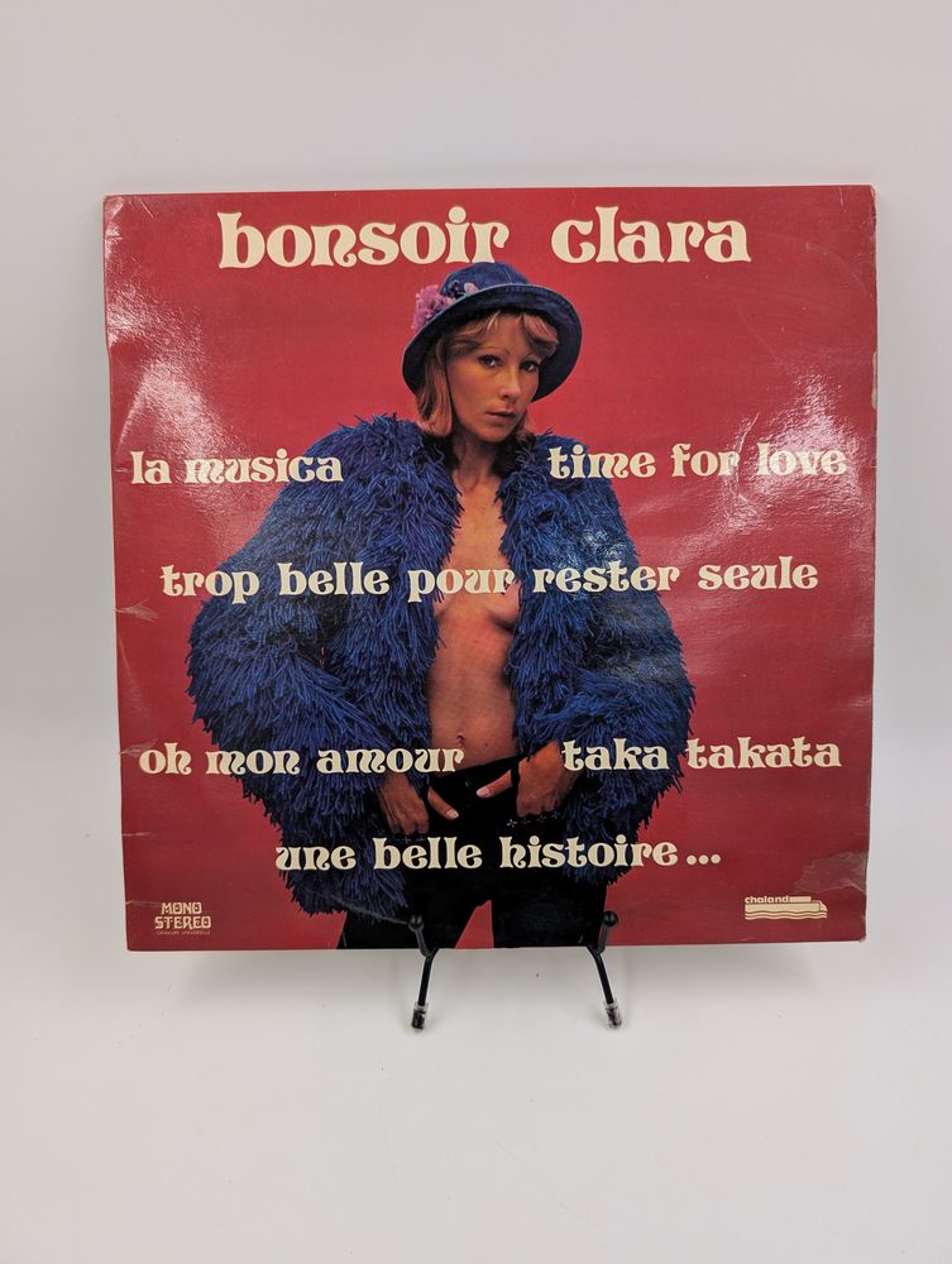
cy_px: 632
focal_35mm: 24
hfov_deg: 56.9
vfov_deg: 71.5
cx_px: 476
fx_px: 878
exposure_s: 1/139
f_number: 1.68
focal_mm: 6.9
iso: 140
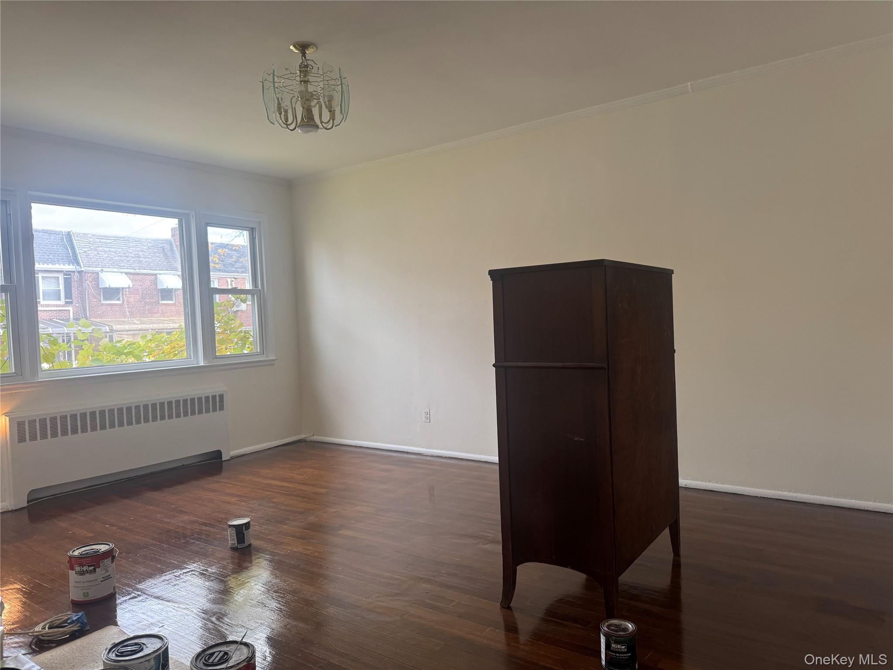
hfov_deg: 71.6
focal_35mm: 24
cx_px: 446
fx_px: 619
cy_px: 335
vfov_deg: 56.8
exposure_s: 1/120
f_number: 1.78
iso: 125
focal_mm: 6.76
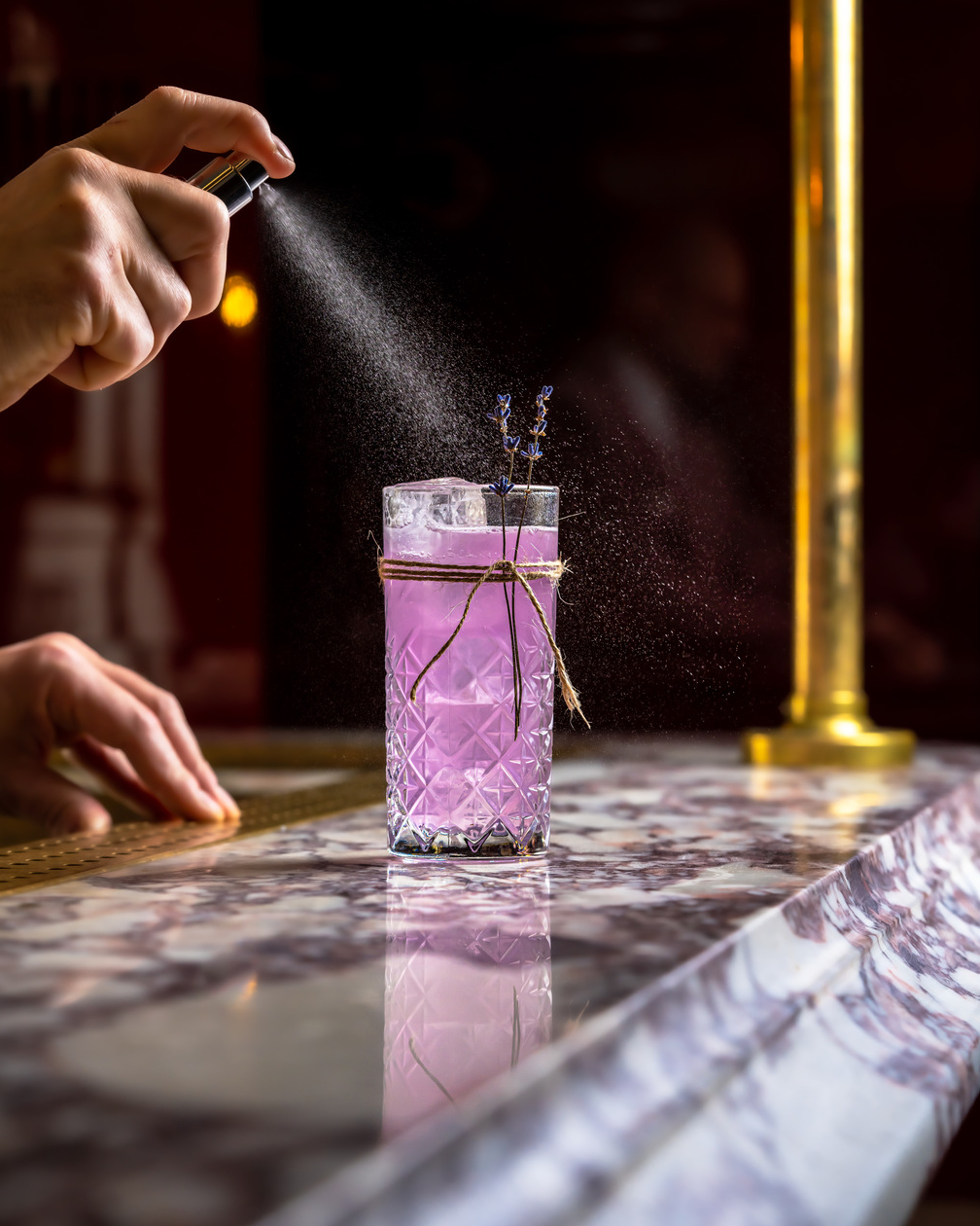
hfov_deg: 15.1
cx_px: 490
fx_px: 3698
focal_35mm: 102
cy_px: 512
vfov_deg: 18.8
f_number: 6.3
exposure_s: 1/200
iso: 640
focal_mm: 90
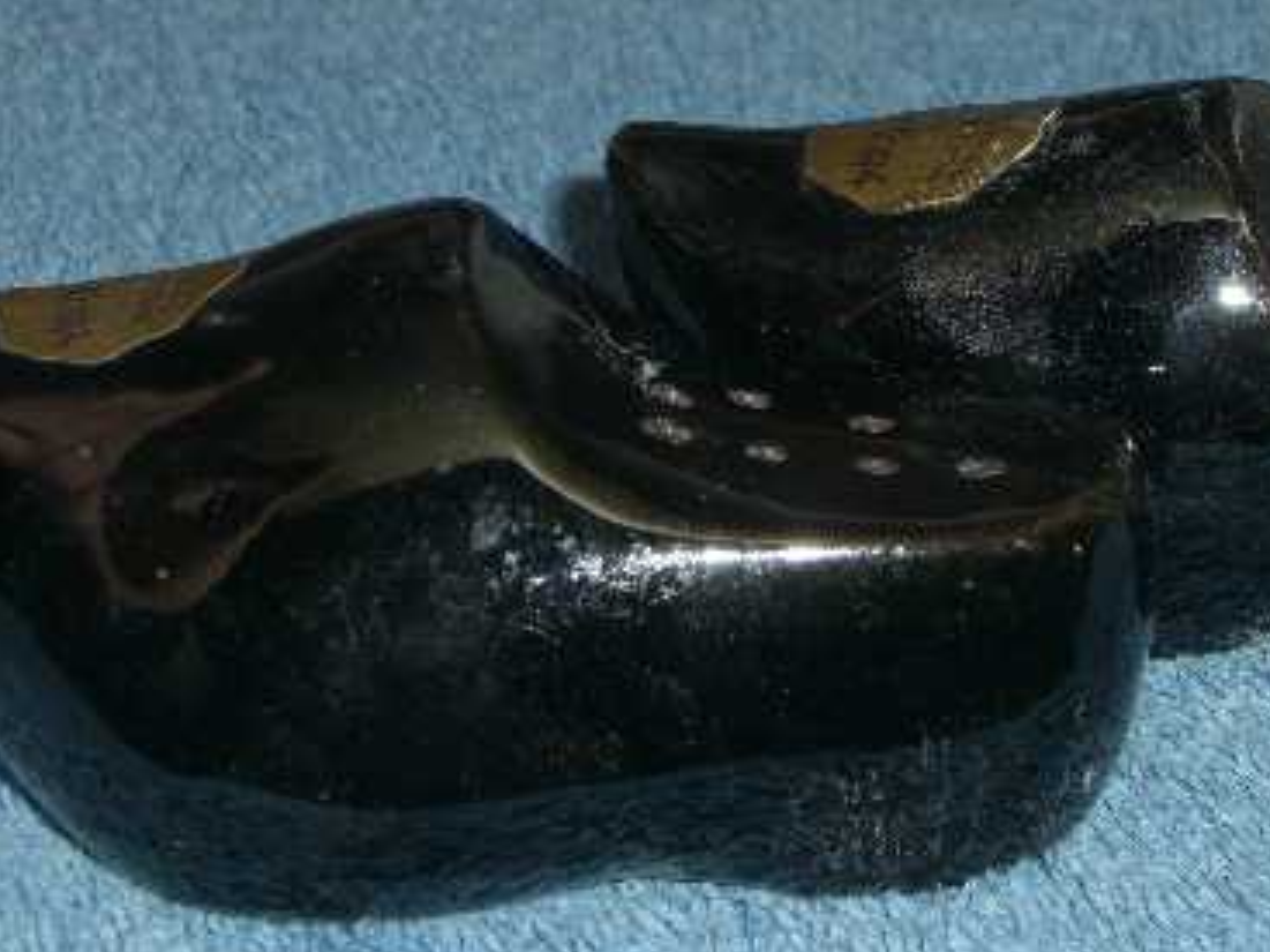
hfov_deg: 14.5
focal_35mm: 136
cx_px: 817
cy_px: 412
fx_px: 4988
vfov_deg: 10.9
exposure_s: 1/30
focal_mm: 16.3
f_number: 8.6
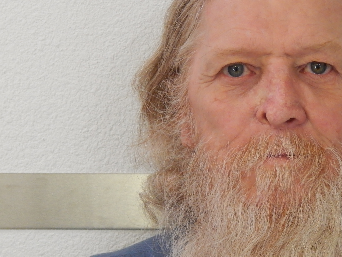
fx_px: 2035
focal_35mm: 206
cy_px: 146
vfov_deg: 7.2
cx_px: 261
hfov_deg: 9.6
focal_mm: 20.5
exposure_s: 1/30
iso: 400
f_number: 4.6
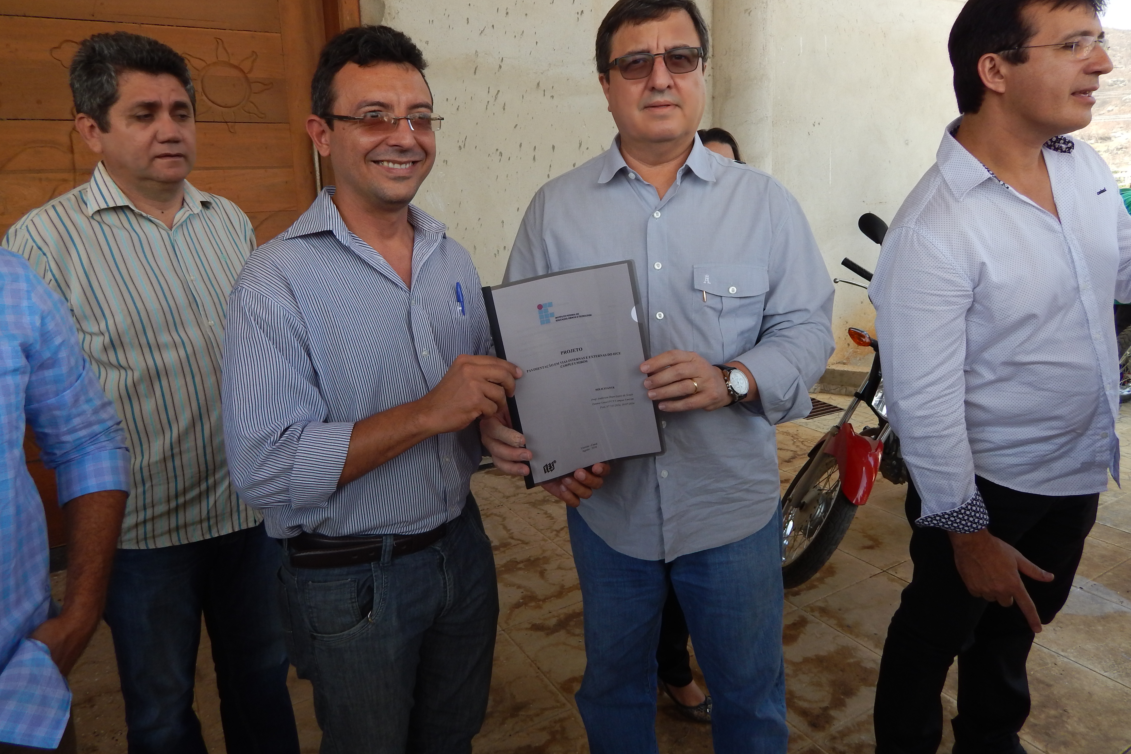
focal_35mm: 24
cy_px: 331
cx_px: 565
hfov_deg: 73.7
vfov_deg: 53.0
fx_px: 754
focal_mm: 4
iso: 125
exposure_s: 1/320
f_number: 3
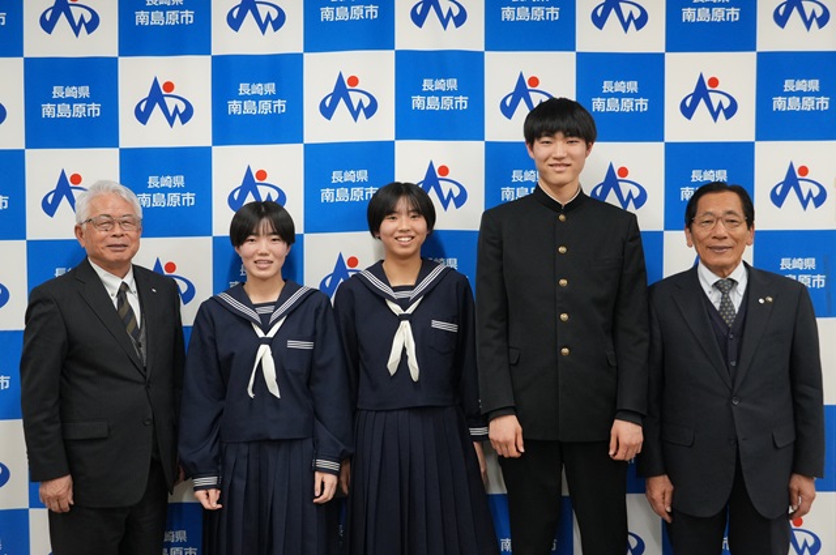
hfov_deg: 45.0
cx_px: 418
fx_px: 1009
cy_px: 278
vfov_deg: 30.8
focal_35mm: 44
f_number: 4.5
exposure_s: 1/160
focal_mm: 29
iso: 2000
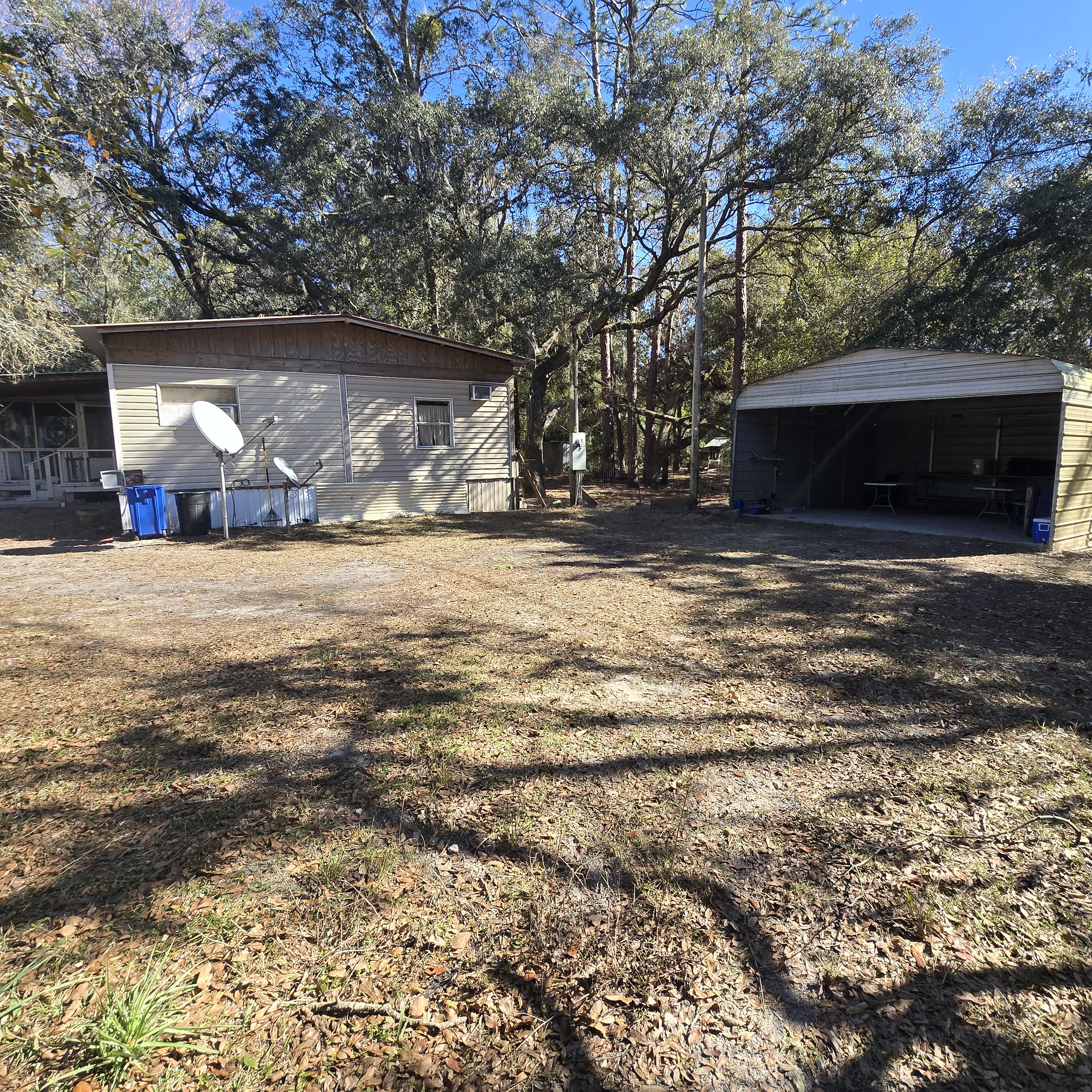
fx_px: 571
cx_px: 586
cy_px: 526
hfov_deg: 87.3
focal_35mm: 16
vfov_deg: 87.4
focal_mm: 2.2
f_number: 2.2
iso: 50
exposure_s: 1/626
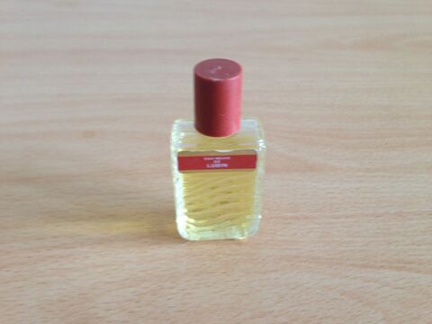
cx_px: 216
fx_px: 412
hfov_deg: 55.4
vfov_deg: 42.9
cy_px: 162
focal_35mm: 33
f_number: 2.4
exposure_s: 1/20
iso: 64
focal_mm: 4.13
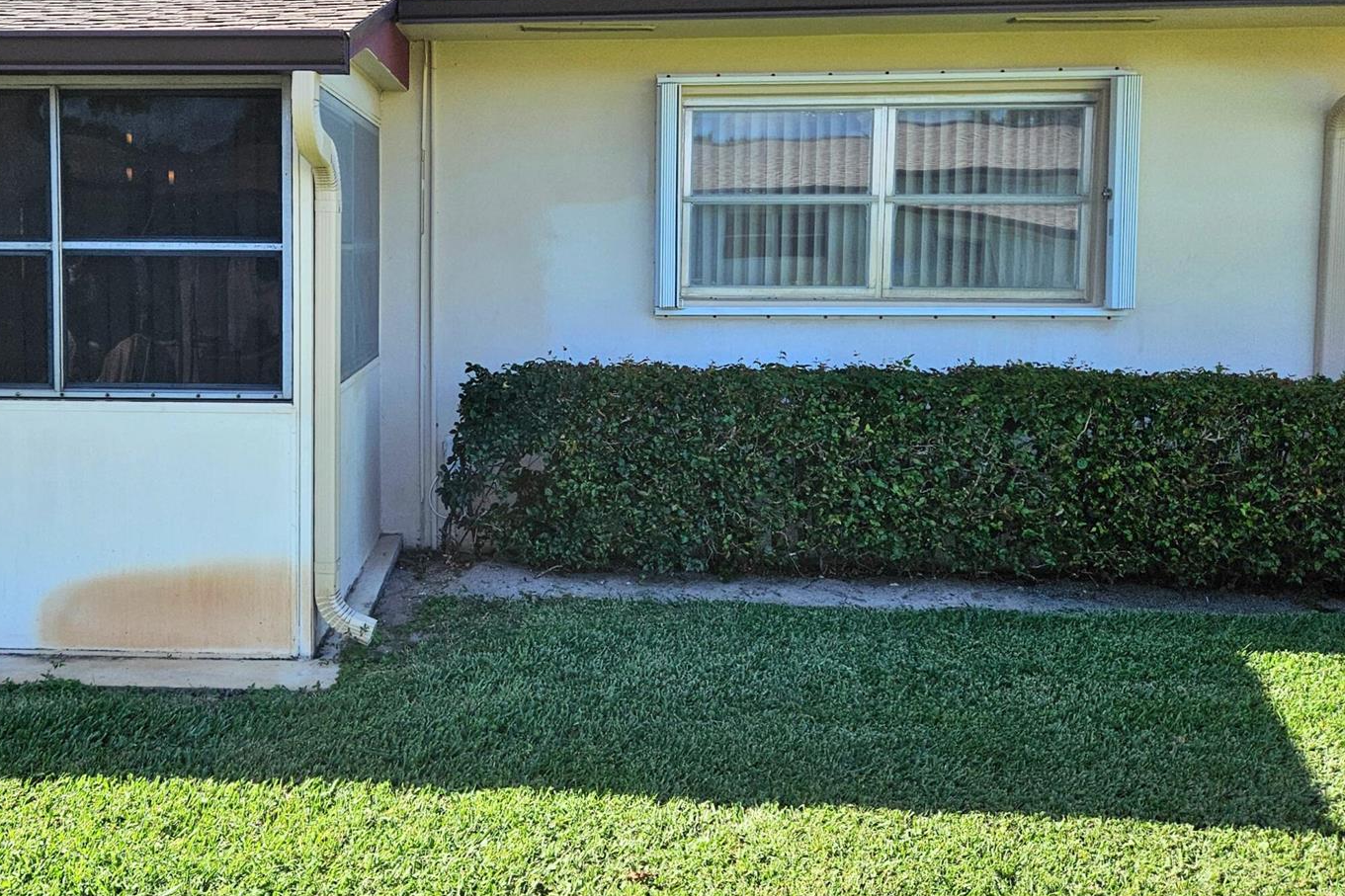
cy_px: 335
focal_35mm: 36
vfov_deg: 36.6
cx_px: 429
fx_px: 1345
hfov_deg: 52.0
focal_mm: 5.4
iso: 40
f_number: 1.8
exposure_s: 1/2000
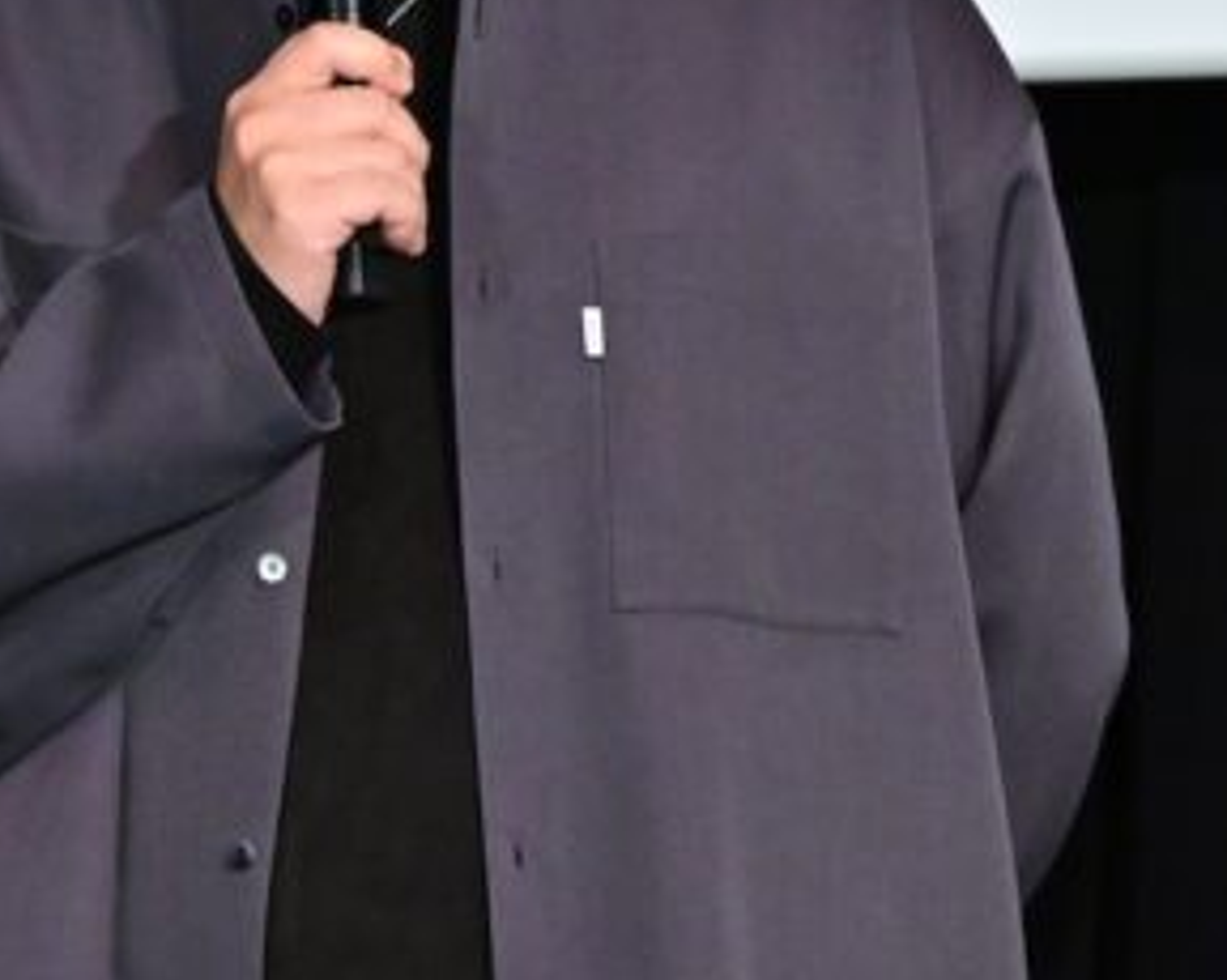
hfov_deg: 4.6
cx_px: 430
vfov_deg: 3.7
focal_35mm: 420
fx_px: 15242
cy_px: 119
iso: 3200
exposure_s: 1/200
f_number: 6.3
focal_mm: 110
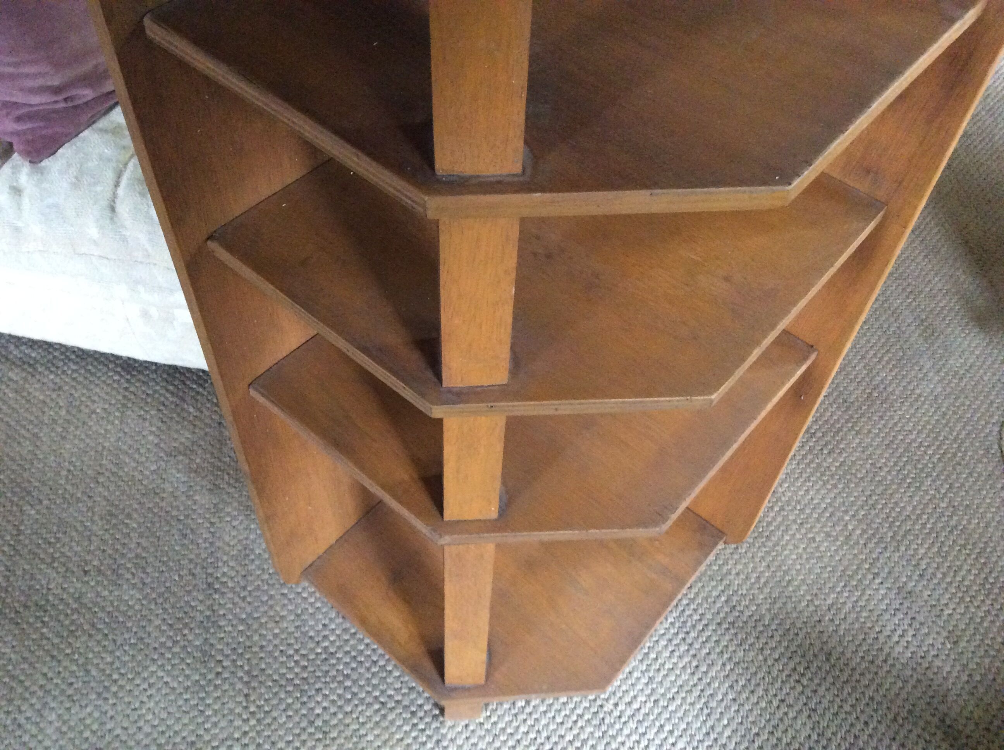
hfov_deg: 56.9
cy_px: 375
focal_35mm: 32
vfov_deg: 44.1
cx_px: 502
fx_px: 927
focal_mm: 3.3
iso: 400
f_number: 2.4
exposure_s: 1/17
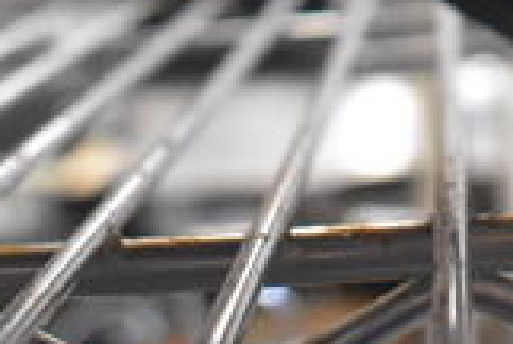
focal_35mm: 102
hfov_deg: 19.8
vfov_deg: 12.4
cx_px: 401
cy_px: -264
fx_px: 1456
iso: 3200
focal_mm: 18
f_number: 3.5
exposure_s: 1/50
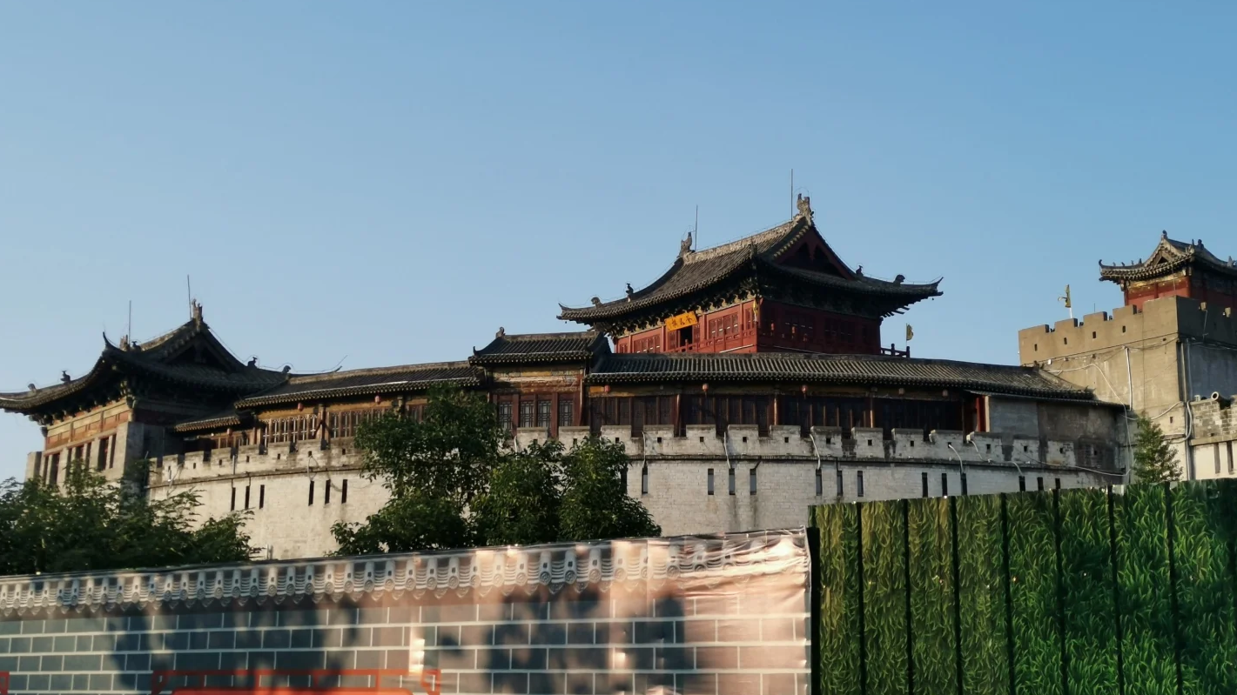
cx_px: 618
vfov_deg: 22.6
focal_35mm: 53
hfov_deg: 39.2
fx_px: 1738
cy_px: 304
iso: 50
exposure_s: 1/833
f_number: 1.8
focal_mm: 4.75
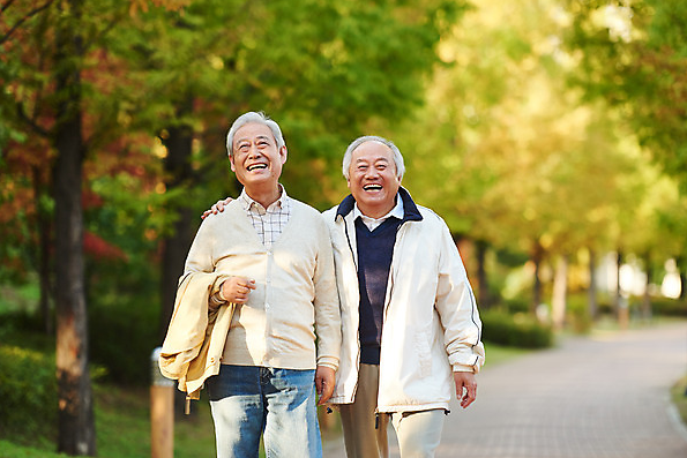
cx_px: 342
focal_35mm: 156
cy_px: 228
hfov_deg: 13.2
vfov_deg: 8.8
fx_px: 2978
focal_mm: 155
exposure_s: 1/400
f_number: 2.8
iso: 400
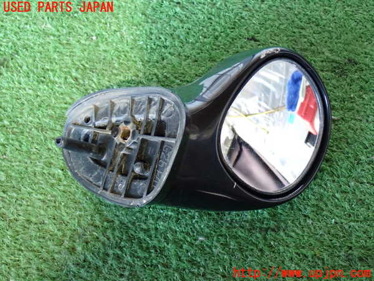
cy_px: 140
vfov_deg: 27.0
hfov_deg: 35.5
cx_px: 187
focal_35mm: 54
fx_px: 583
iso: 800
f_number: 3.3
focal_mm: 9.65
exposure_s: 1/20
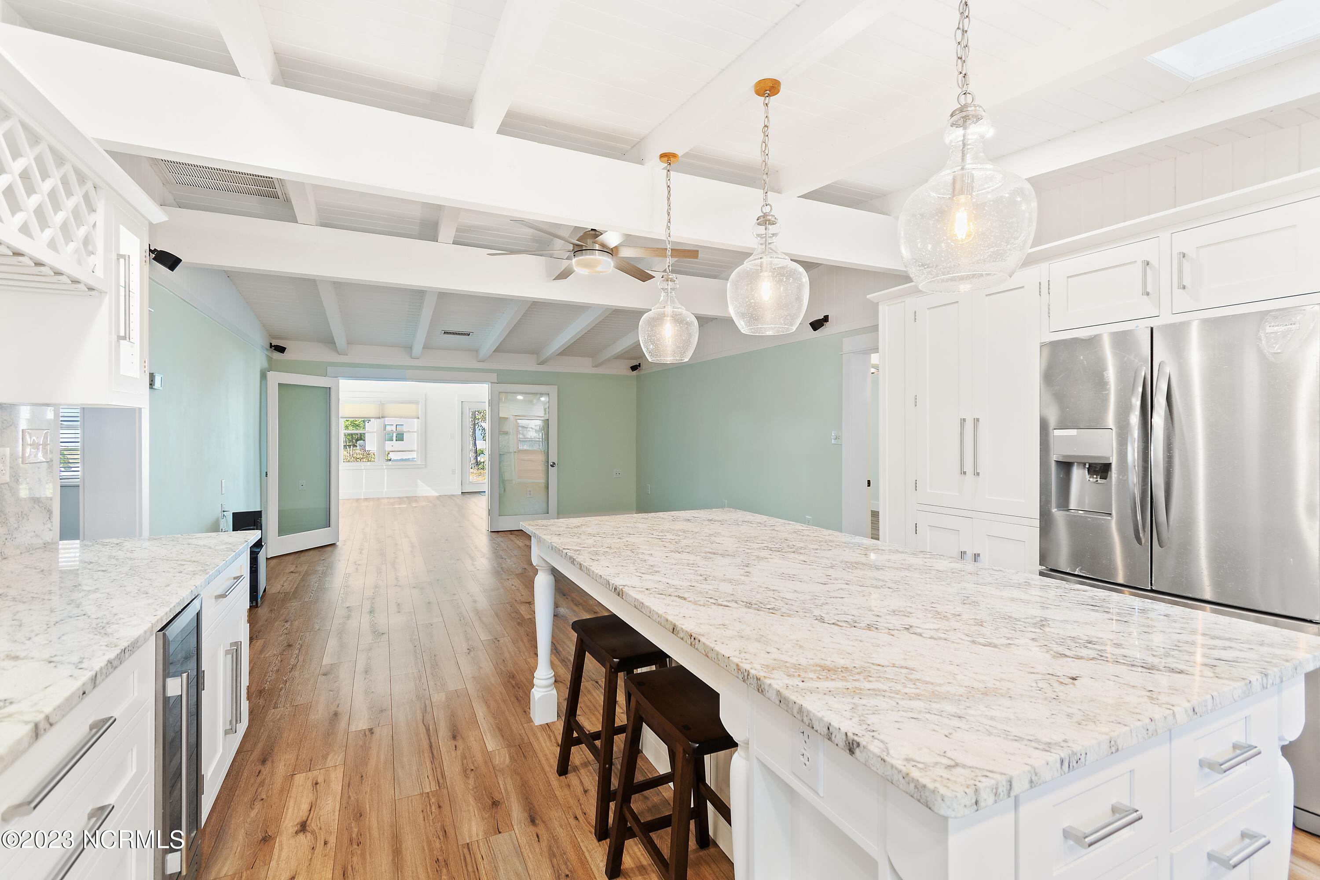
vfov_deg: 77.3
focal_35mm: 15
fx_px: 550
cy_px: 440
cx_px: 660
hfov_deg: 100.4
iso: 100
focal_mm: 10
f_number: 4.5
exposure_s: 1/3
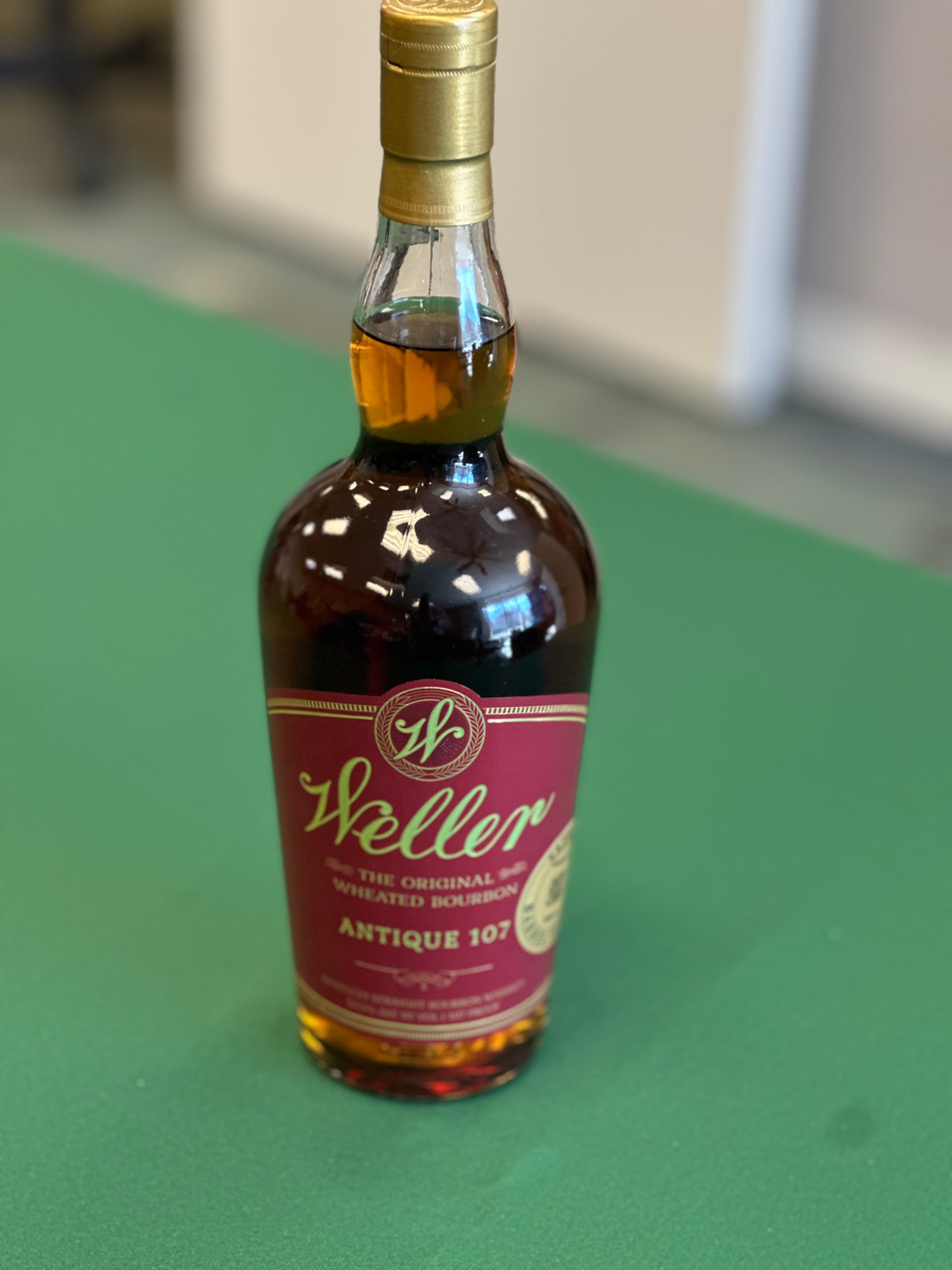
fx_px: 2824
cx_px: 476
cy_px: 635
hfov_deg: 19.1
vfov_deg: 25.3
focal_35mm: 77
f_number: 2.8
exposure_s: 1/32
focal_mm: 9
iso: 160
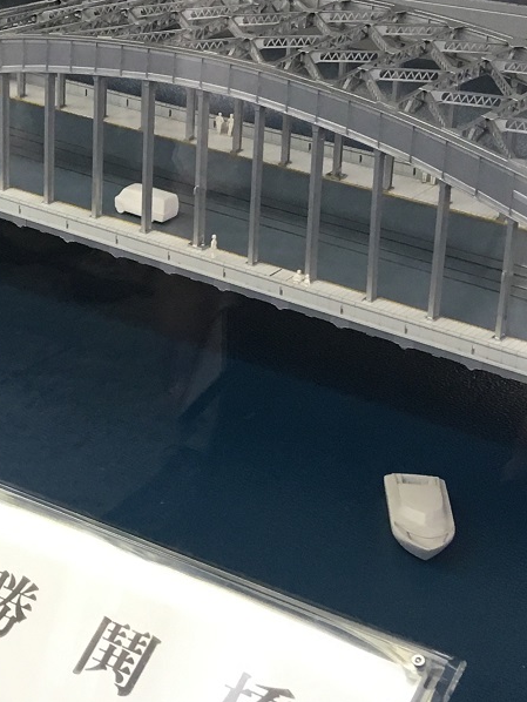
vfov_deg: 22.2
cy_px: 275
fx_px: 1785
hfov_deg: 15.7
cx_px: -211
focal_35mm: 88
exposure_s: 1/30
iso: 40
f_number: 2.2
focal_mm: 4.15
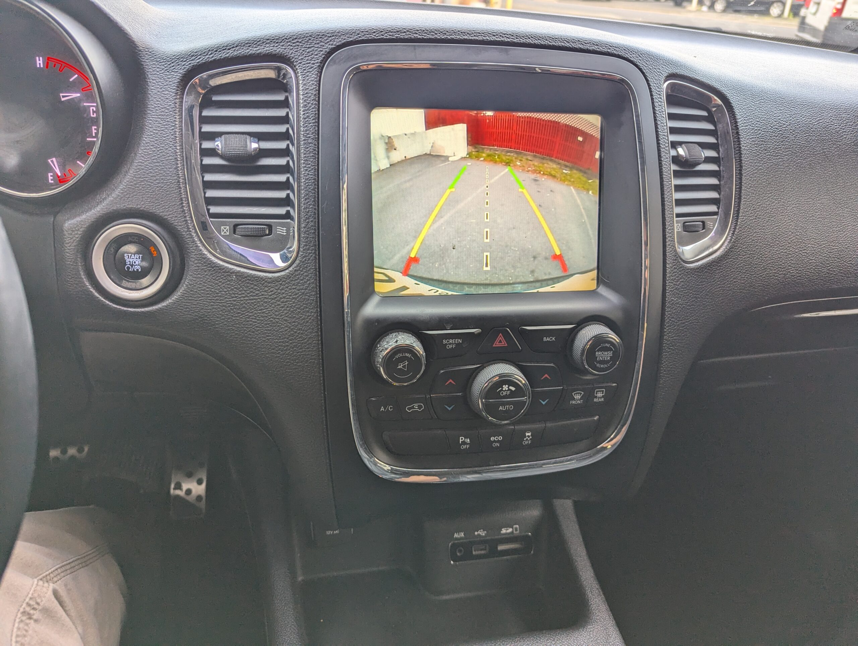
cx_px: 429
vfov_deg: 56.9
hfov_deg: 71.5
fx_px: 596
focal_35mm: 24
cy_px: 323
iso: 37
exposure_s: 1/34.1
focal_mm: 6.81
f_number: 1.85
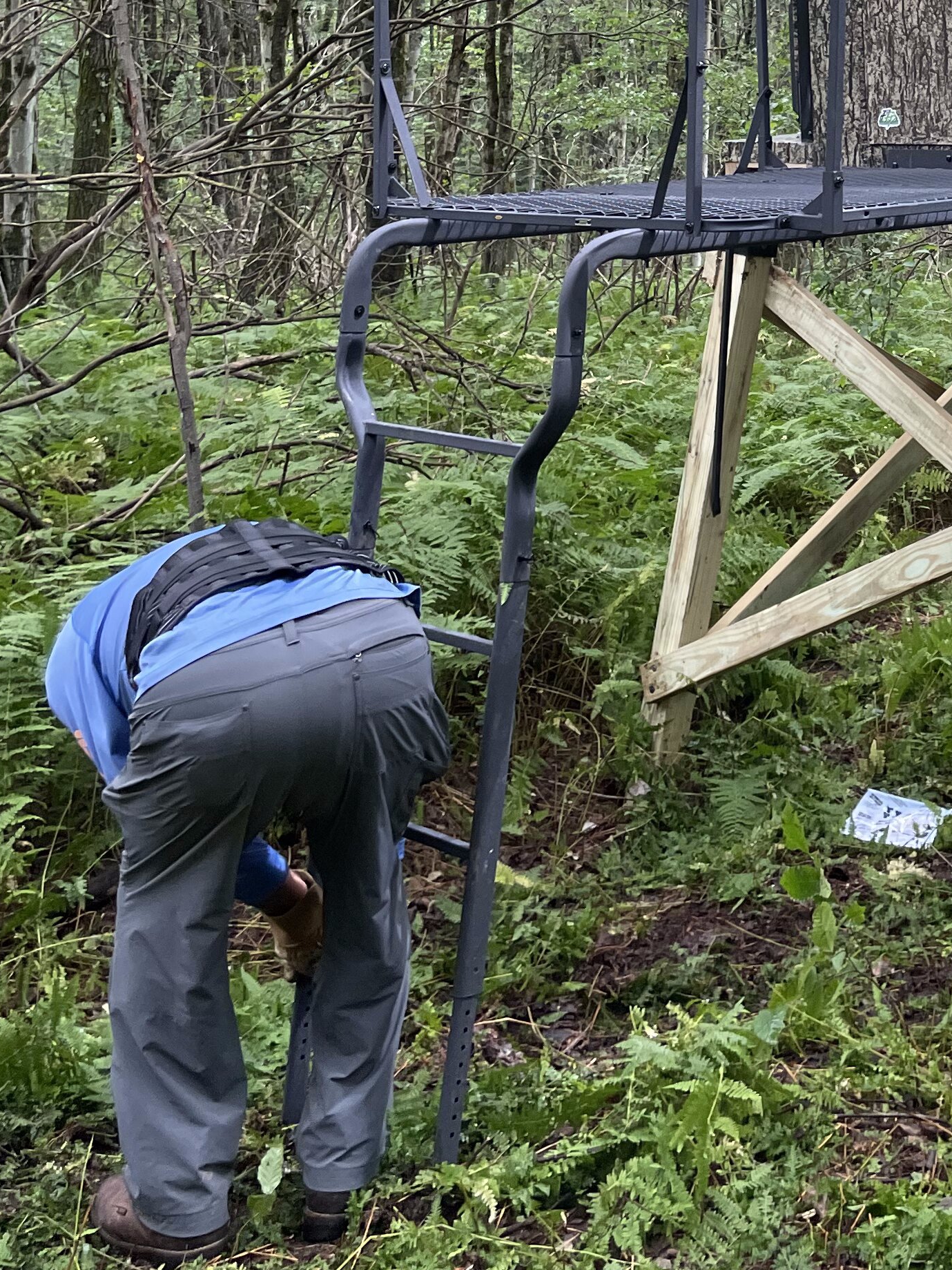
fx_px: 2090
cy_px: -12
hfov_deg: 24.1
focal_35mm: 57
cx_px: 1029
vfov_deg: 31.2
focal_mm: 4.2
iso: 80
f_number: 1.6
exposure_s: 1/121
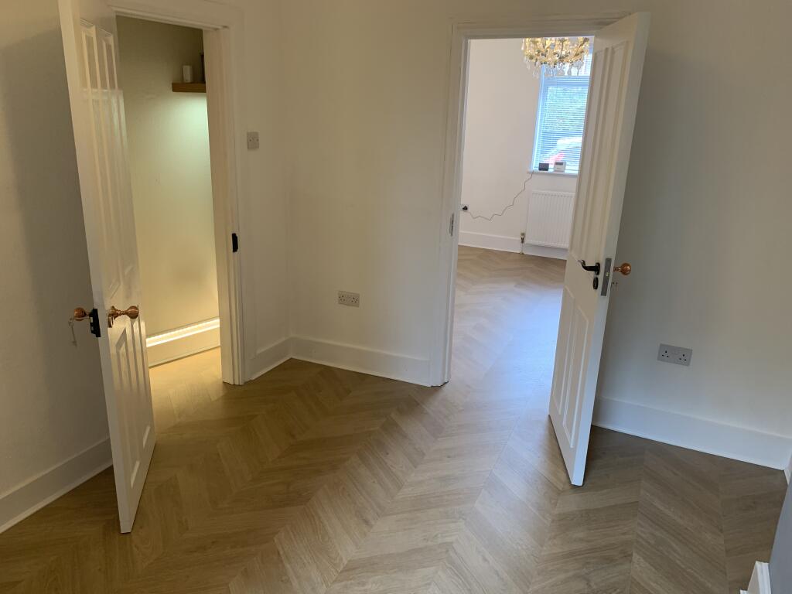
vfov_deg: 53.1
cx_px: 396
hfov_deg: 67.3
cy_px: 297
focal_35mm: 26
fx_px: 595
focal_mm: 4.25
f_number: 1.8
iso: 100
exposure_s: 1/50
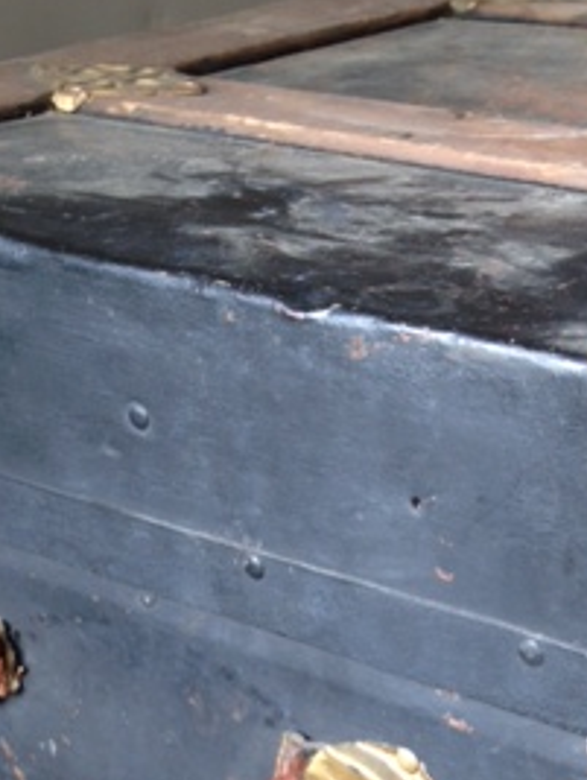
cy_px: 847
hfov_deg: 18.6
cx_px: 409
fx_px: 1782
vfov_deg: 23.3
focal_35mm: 79
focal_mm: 4.12
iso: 50
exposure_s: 1/30
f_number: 2.4
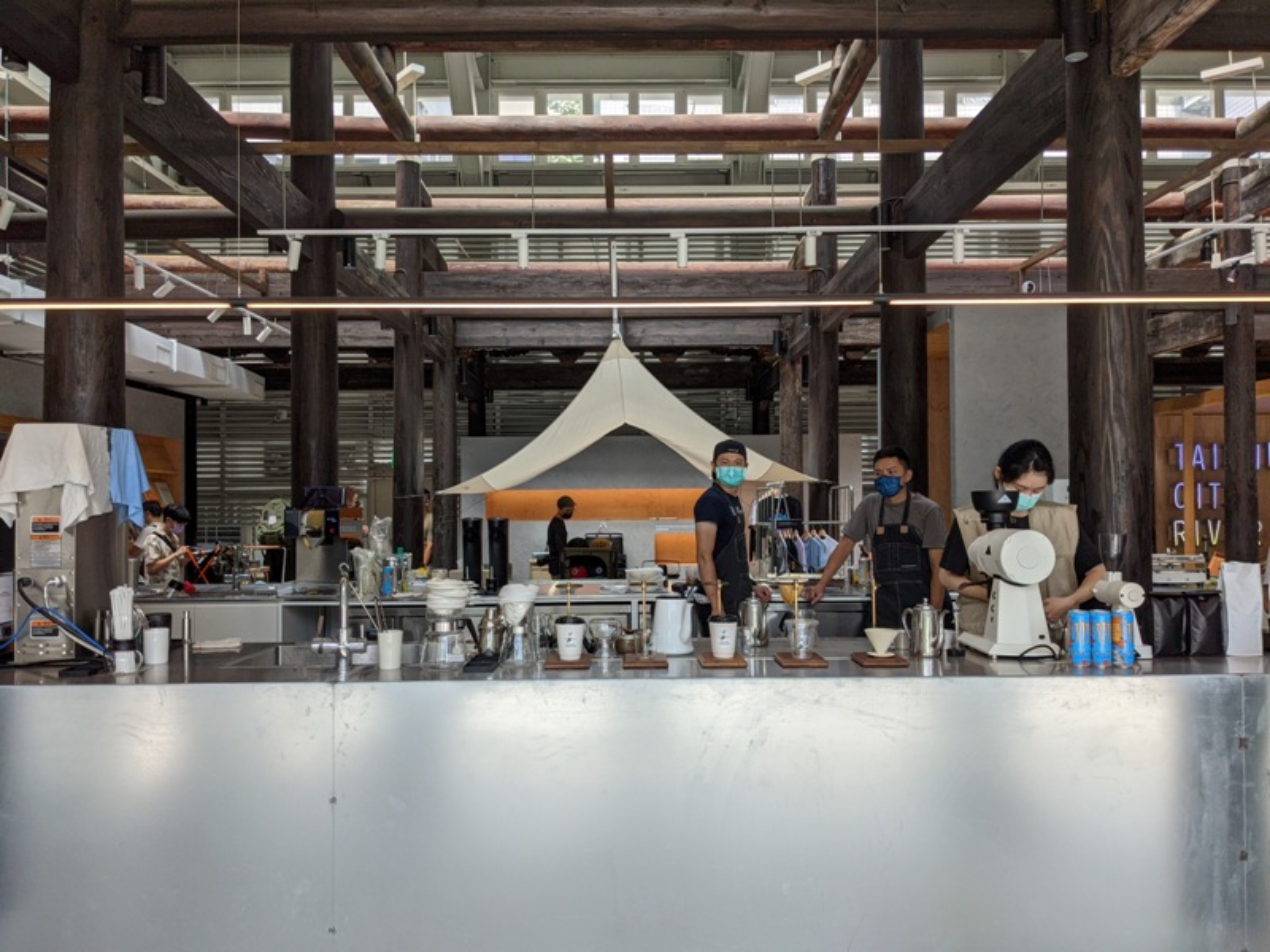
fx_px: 991
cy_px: 476
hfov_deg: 65.3
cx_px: 635
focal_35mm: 27
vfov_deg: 51.4
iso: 46
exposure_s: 1/900
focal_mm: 4.38
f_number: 1.73
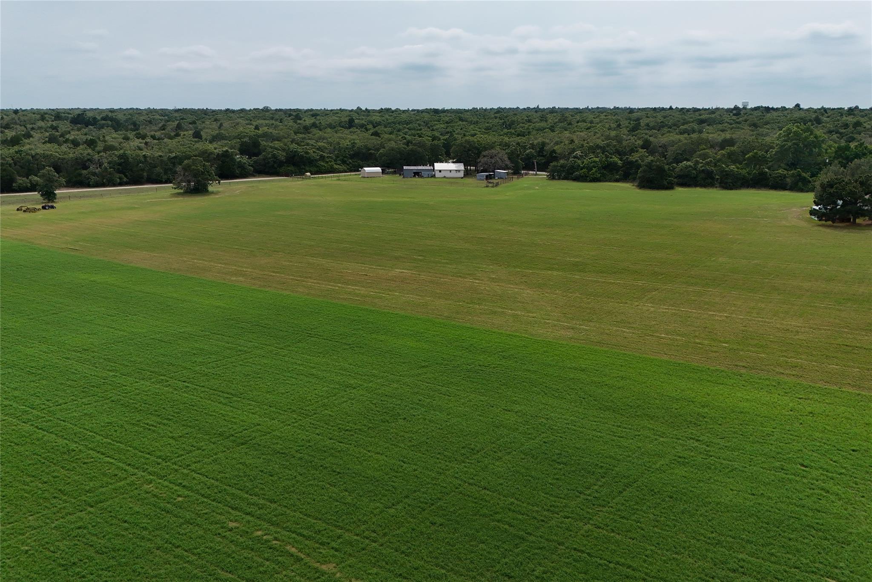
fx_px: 436
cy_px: 291
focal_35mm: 18
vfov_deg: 67.4
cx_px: 436
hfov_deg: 90.0
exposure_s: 3.2
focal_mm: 18
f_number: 7.1
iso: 160
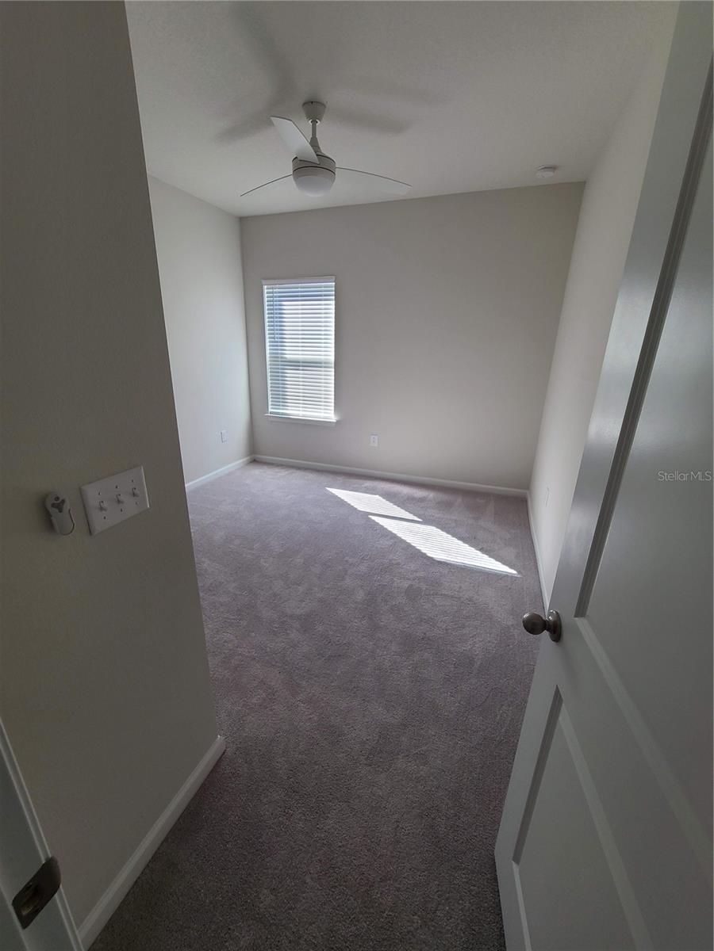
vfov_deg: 106.2
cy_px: 476
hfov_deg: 89.9
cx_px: 357
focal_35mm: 13
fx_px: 358
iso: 100
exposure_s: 1/59
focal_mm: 2.2
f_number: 2.2
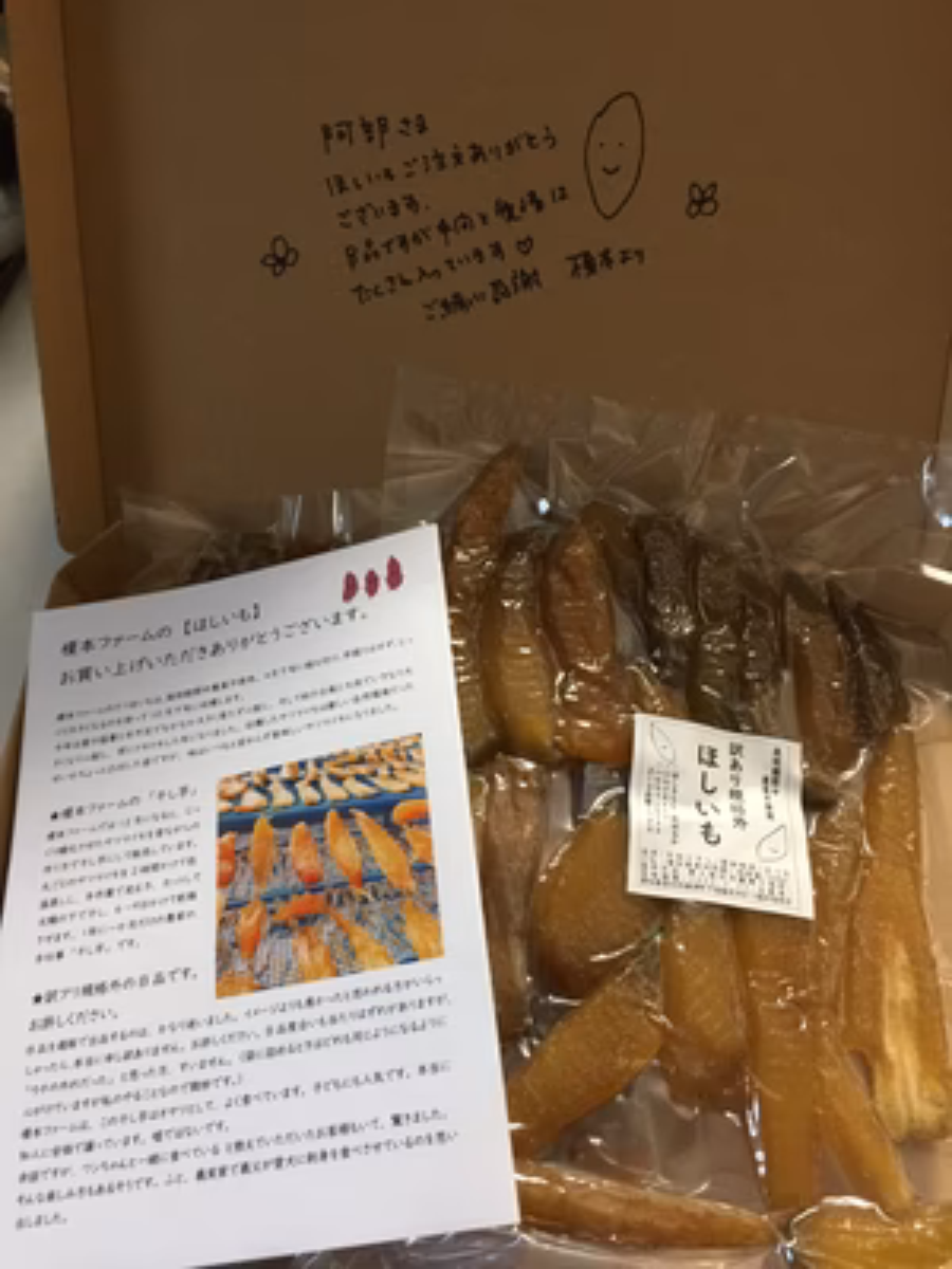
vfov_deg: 61.7
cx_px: 476
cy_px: 634
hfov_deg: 48.2
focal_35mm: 29
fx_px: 1063
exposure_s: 1/15
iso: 125
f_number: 2.2
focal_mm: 4.15
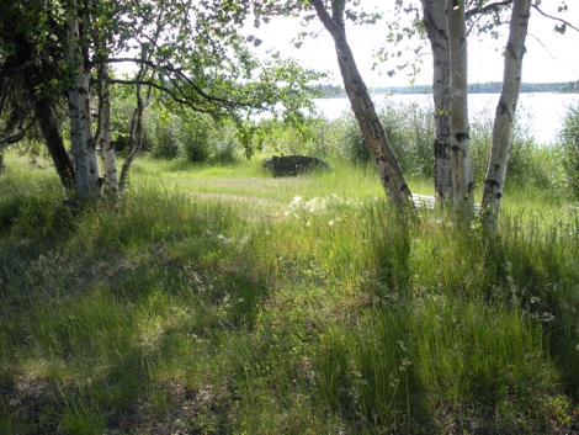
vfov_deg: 39.7
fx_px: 602
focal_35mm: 36
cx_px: 290
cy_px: 218
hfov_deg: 51.3
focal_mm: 6.3
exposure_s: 1/202
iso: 64
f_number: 3.5
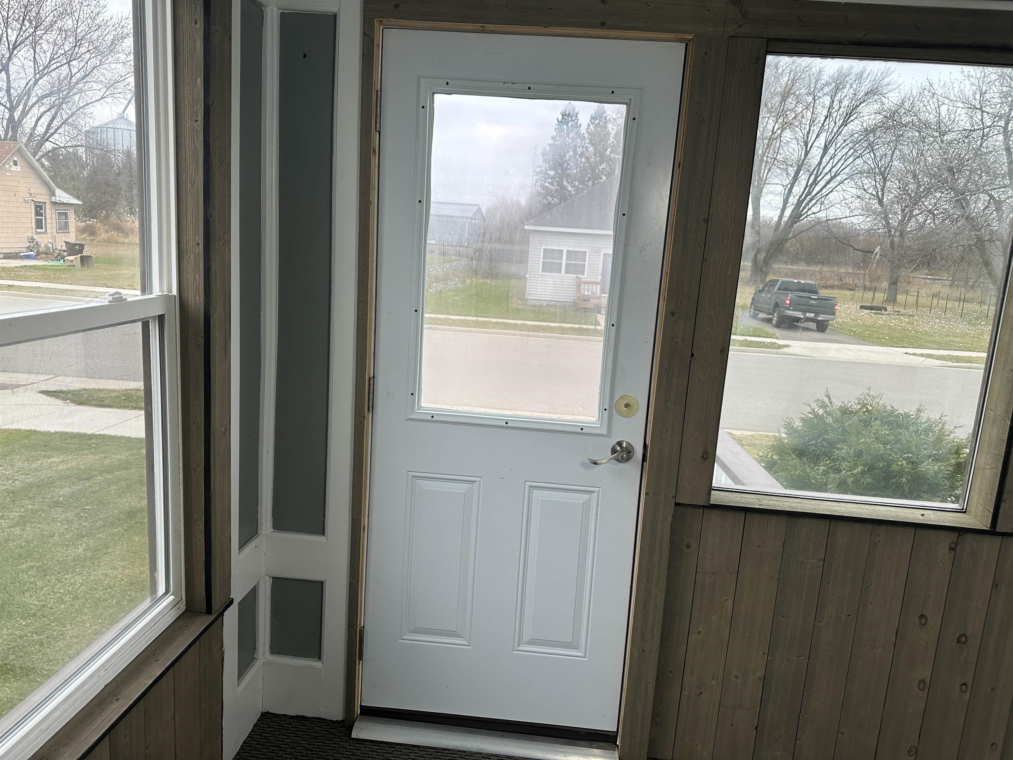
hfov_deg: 71.6
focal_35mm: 24
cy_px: 380
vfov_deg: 56.8
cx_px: 506
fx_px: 702
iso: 80
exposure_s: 1/120
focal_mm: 6.86
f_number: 1.78
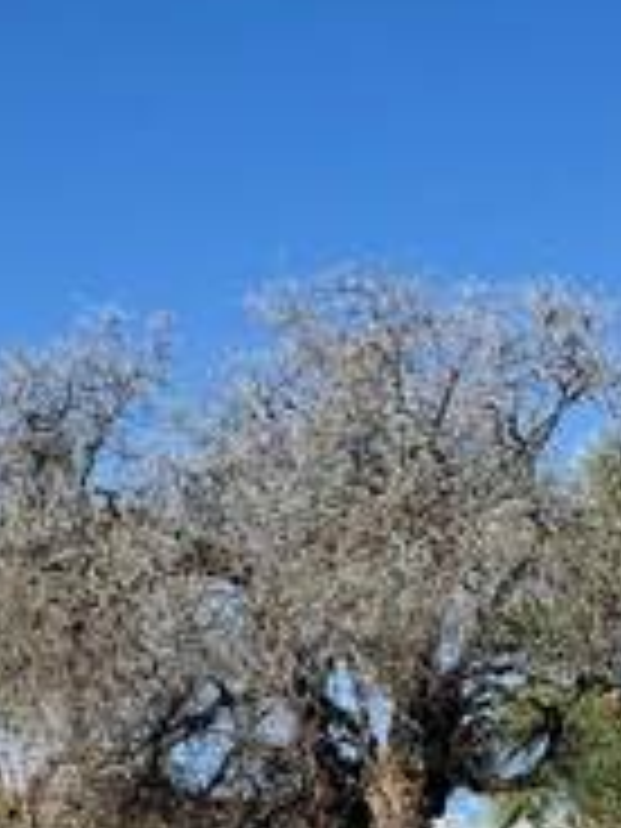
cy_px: 1462
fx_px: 2990
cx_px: 423
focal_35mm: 125
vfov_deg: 14.1
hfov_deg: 11.8
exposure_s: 1/7092
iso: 80
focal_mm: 6.76
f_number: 1.78
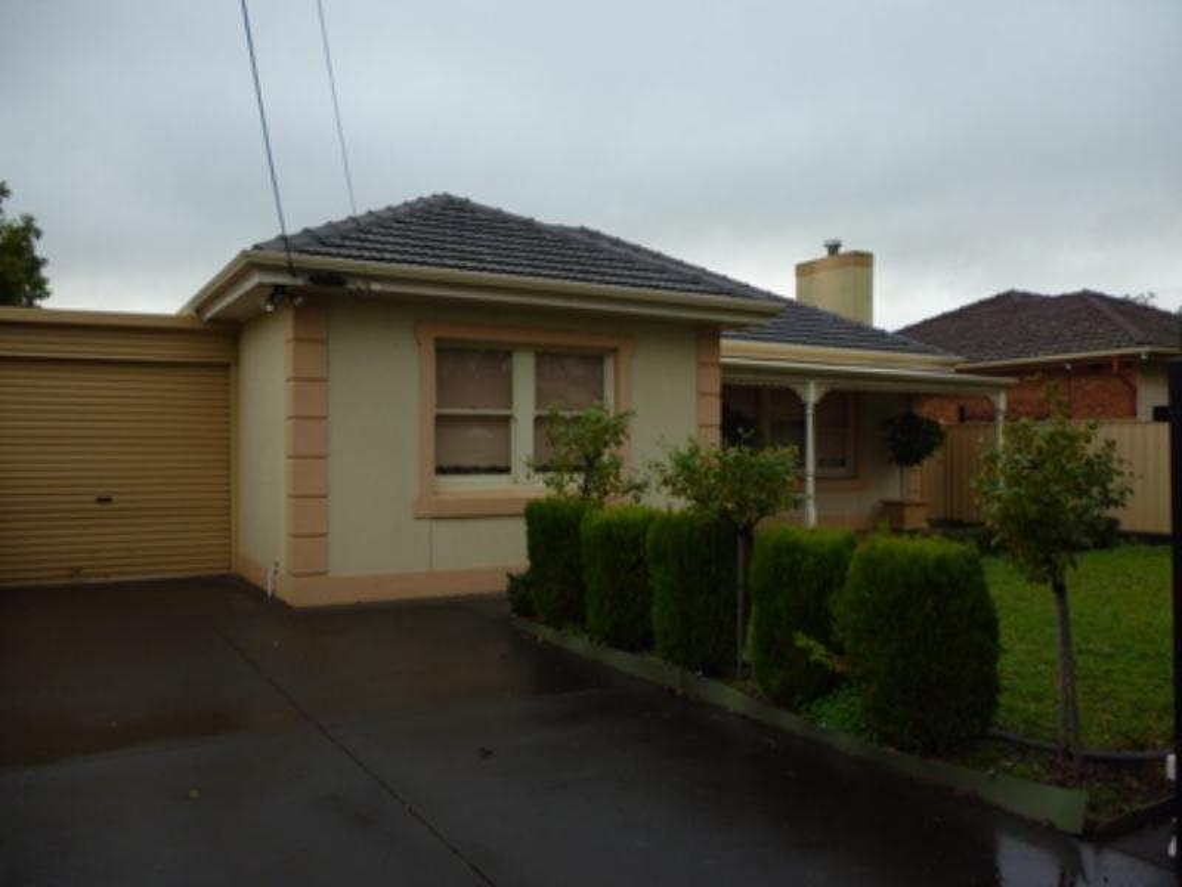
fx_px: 956
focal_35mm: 28
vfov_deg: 49.7
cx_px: 591
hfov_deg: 63.4
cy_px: 444
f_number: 3.1
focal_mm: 5
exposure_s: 1/250
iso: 100
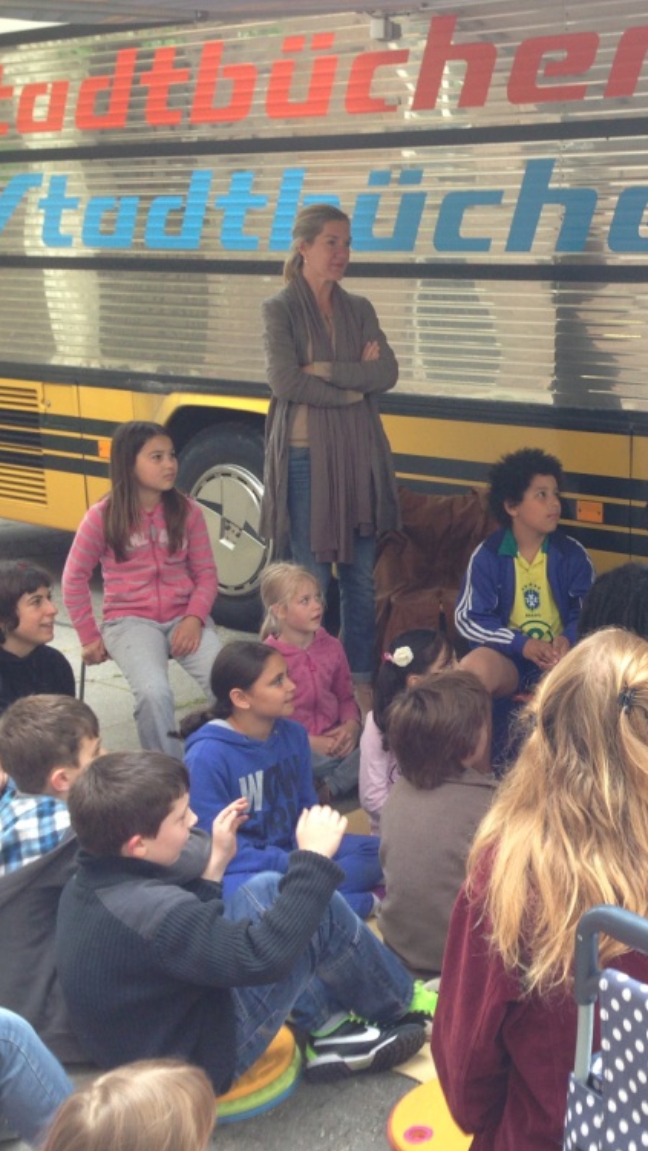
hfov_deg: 23.8
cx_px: 582
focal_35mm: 49
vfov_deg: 42.1
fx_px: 1495
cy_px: 572
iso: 50
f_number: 2.4
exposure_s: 1/40
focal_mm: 4.13
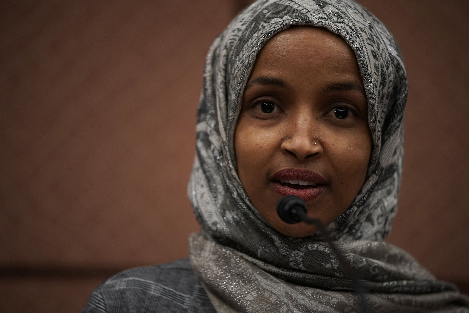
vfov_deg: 6.9
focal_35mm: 200
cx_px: 234
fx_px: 2605
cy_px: 156
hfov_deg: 10.3
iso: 1600
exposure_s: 1/250
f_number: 2.8
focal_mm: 200
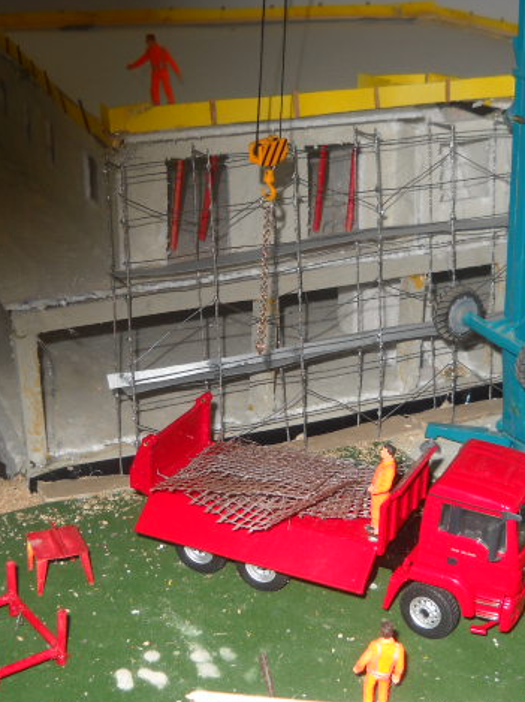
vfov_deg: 34.4
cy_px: 352
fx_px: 1134
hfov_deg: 26.1
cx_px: 280
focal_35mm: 56
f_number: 3.1
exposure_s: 1/30
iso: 64
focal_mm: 6.72
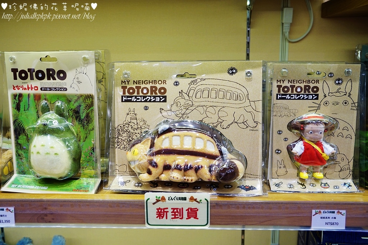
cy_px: 122
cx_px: 184
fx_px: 337
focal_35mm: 33
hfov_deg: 57.2
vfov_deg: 40.0
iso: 500
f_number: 4.5
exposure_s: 1/60
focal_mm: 22
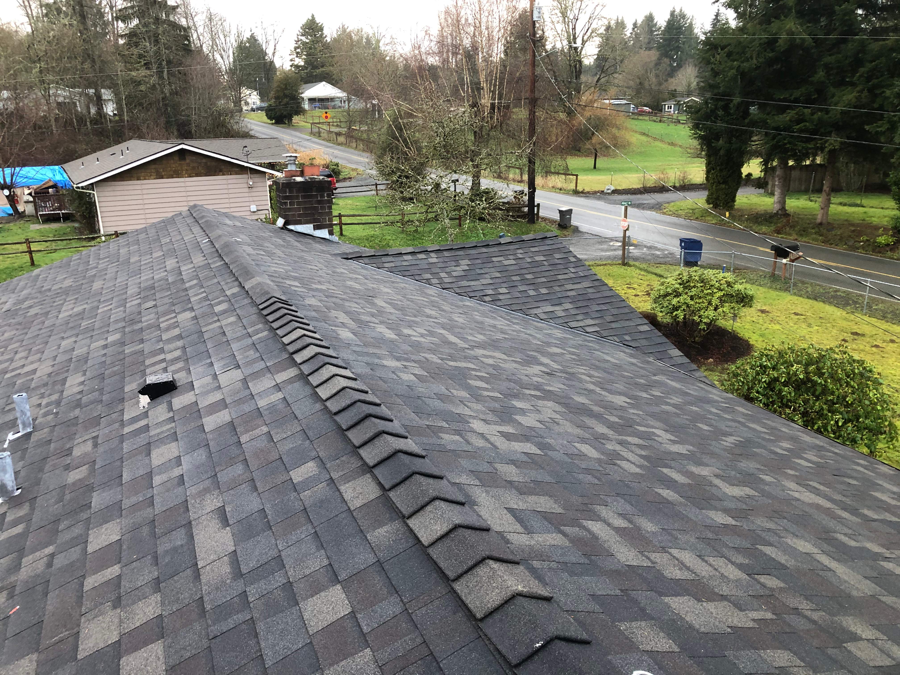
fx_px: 728
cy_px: 338
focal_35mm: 28
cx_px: 450
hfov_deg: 63.4
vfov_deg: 49.7
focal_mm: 3.99
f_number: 1.8
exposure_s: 1/15
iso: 40
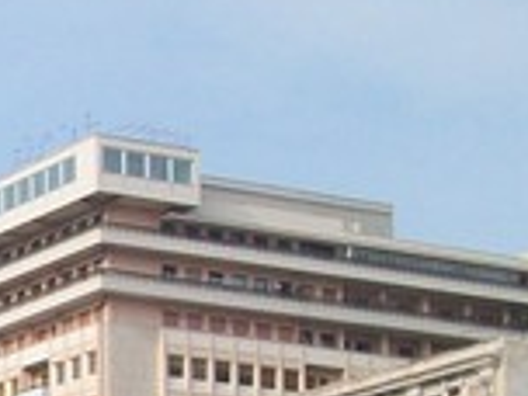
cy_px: 604
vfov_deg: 8.1
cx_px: -465
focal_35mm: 179
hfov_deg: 10.3
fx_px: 2730
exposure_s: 1/367
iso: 80
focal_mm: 5.7
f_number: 5.5
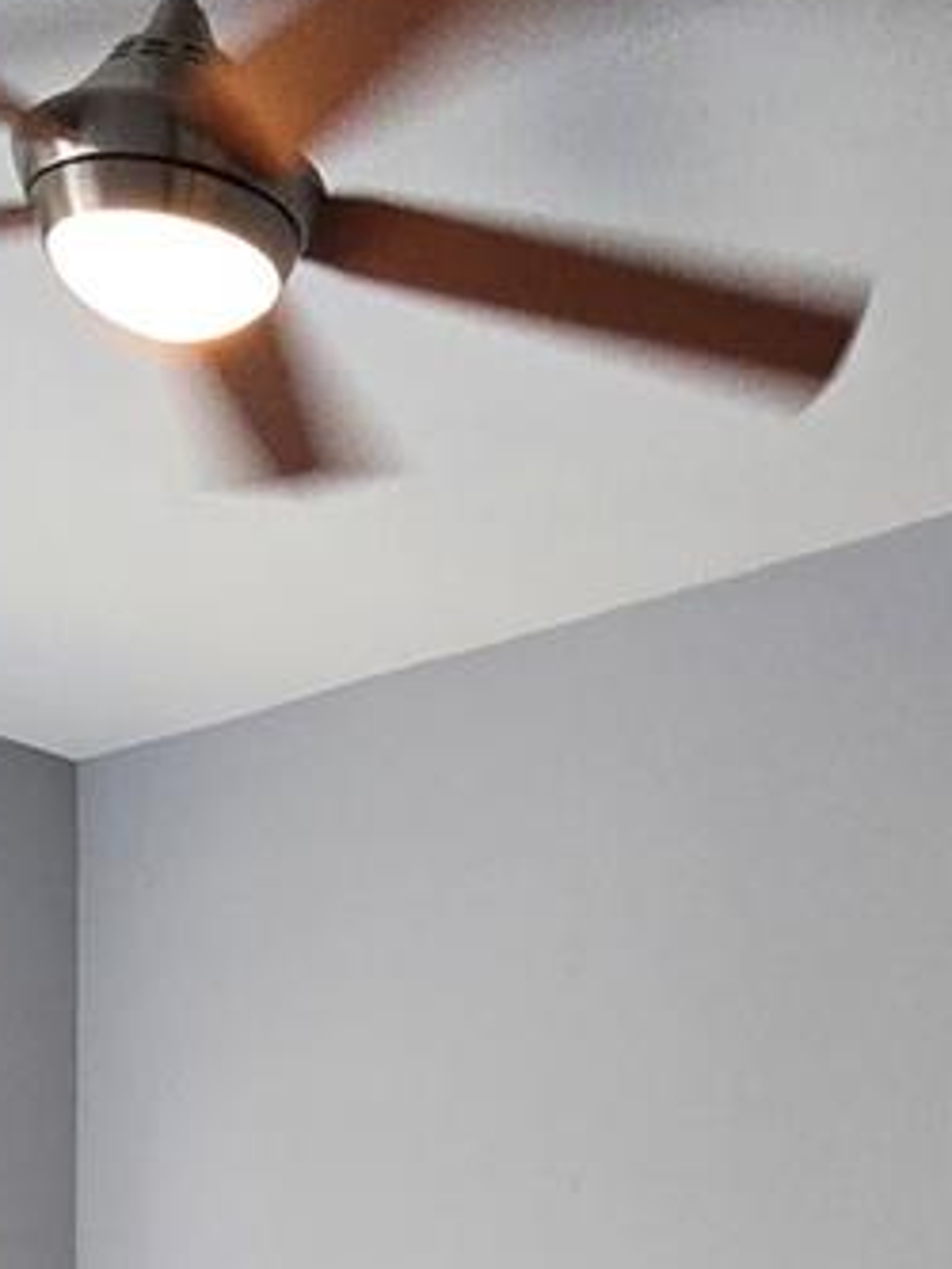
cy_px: 1894
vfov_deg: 24.9
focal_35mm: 60
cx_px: 495
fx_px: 2199
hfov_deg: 24.4
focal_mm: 2.2
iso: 80
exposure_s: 1/60
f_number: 2.2
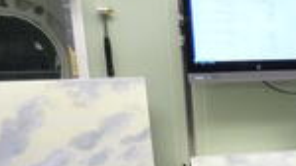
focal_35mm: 82
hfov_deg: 23.6
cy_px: 239
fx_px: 643
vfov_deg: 13.9
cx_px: 359
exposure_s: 1/30
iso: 400
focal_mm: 4.1
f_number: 3.3
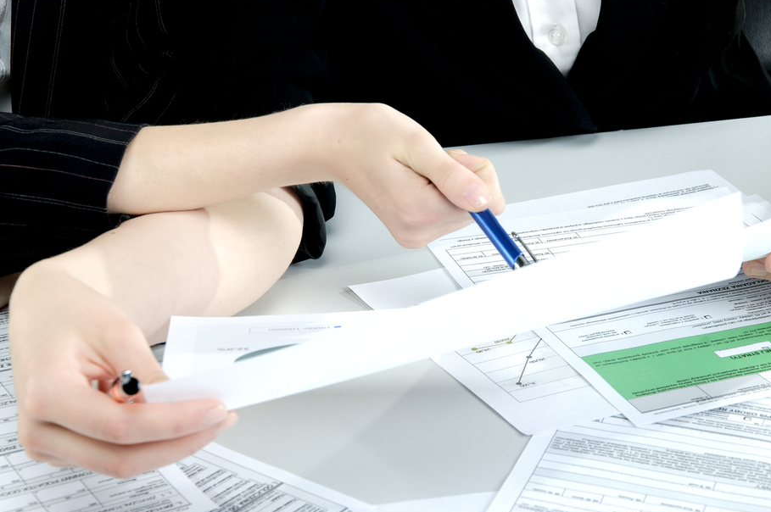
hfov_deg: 15.5
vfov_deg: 10.4
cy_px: 257
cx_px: 397
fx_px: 2824
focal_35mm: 132
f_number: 10
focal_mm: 80
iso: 200
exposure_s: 1/160
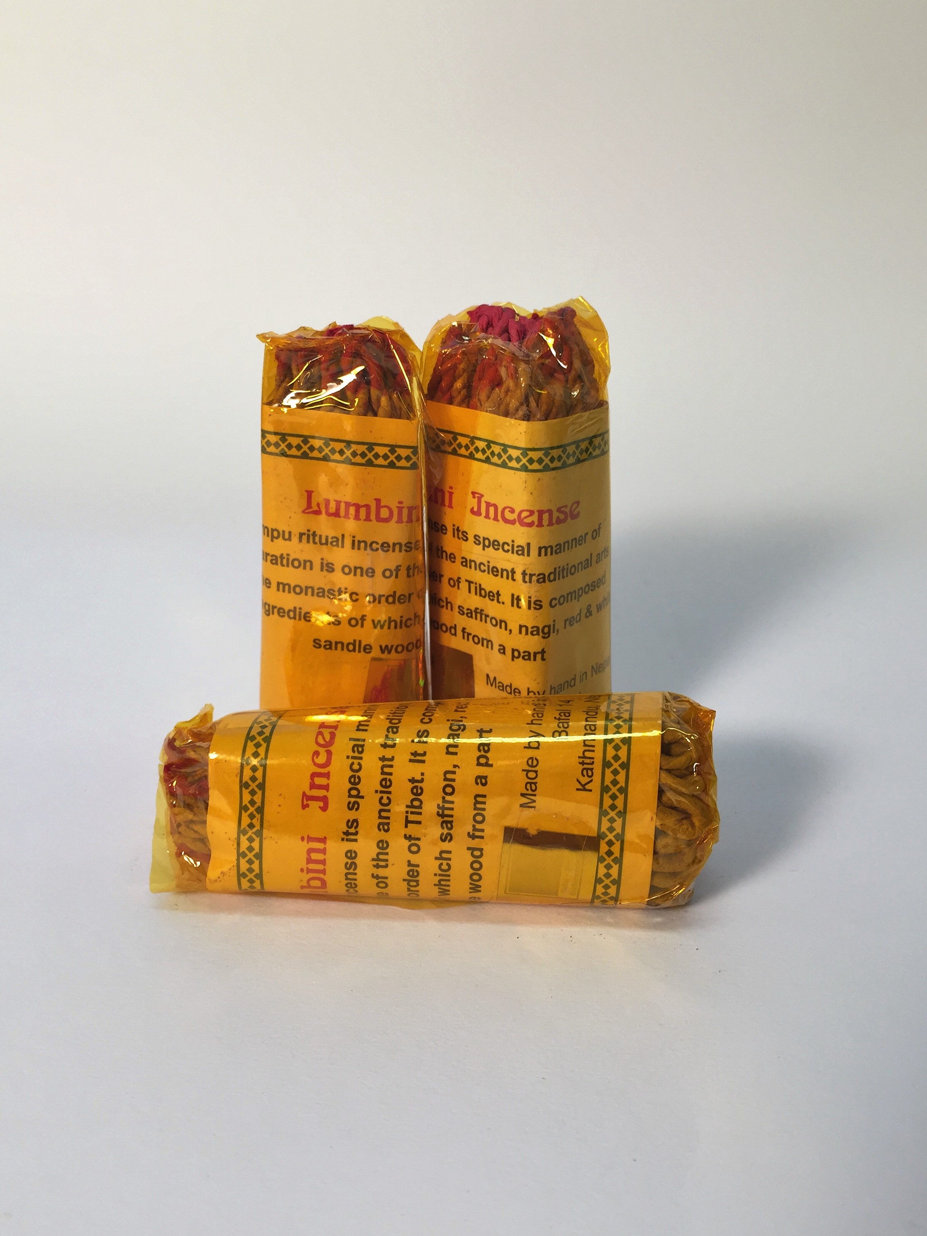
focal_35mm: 32
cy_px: 591
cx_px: 462
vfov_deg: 56.8
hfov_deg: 44.2
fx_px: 1142
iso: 50
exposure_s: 1/100
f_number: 2.2
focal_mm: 4.15
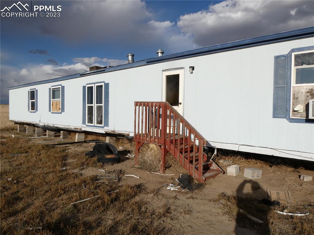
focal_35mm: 24
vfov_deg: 56.8
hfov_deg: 71.6
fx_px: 218
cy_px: 118
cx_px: 157
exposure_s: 1/1000
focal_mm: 4.3
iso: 80
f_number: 5
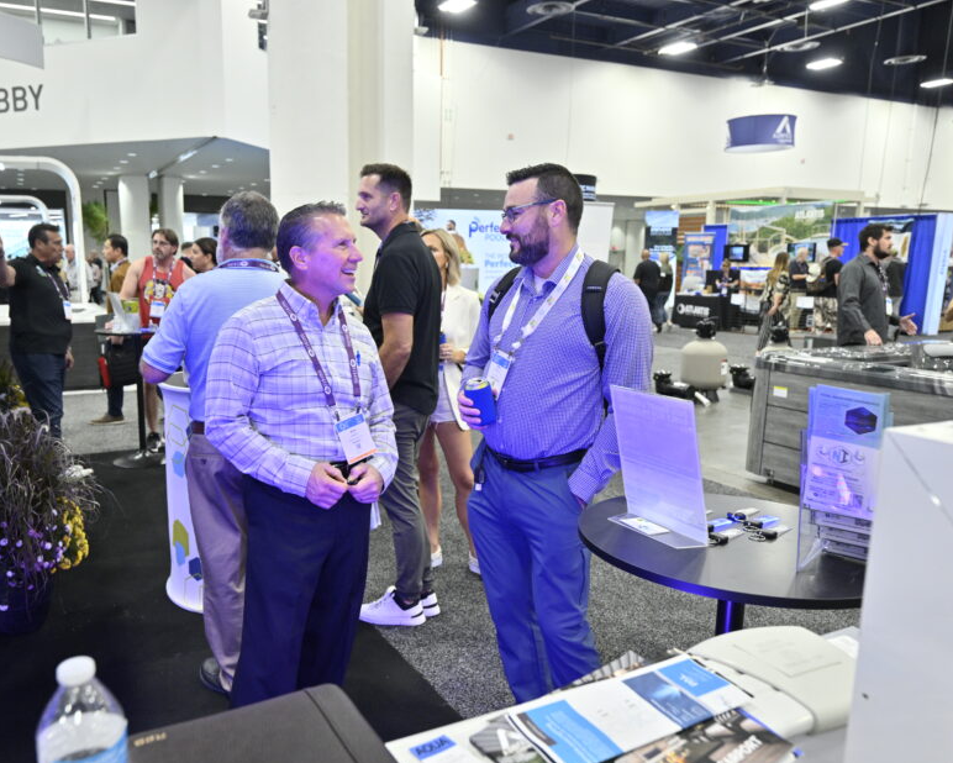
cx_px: 390
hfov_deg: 61.8
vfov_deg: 51.5
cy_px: 385
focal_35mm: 28
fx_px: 790
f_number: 4
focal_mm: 24
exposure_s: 1/400
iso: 800
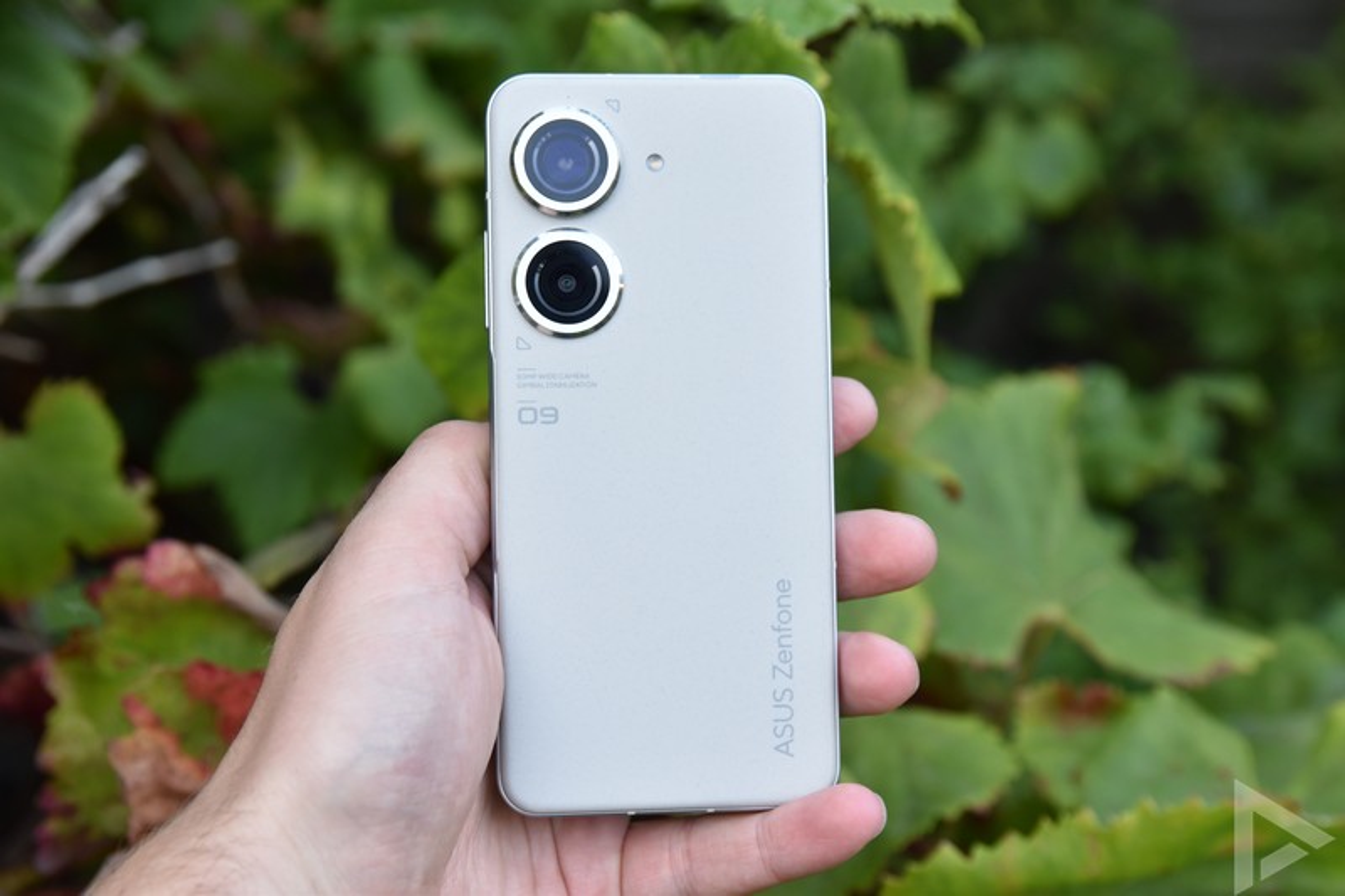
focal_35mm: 66
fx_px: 2465
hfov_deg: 30.5
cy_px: 448
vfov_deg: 20.6
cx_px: 672
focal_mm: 44
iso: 400
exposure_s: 1/100
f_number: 5
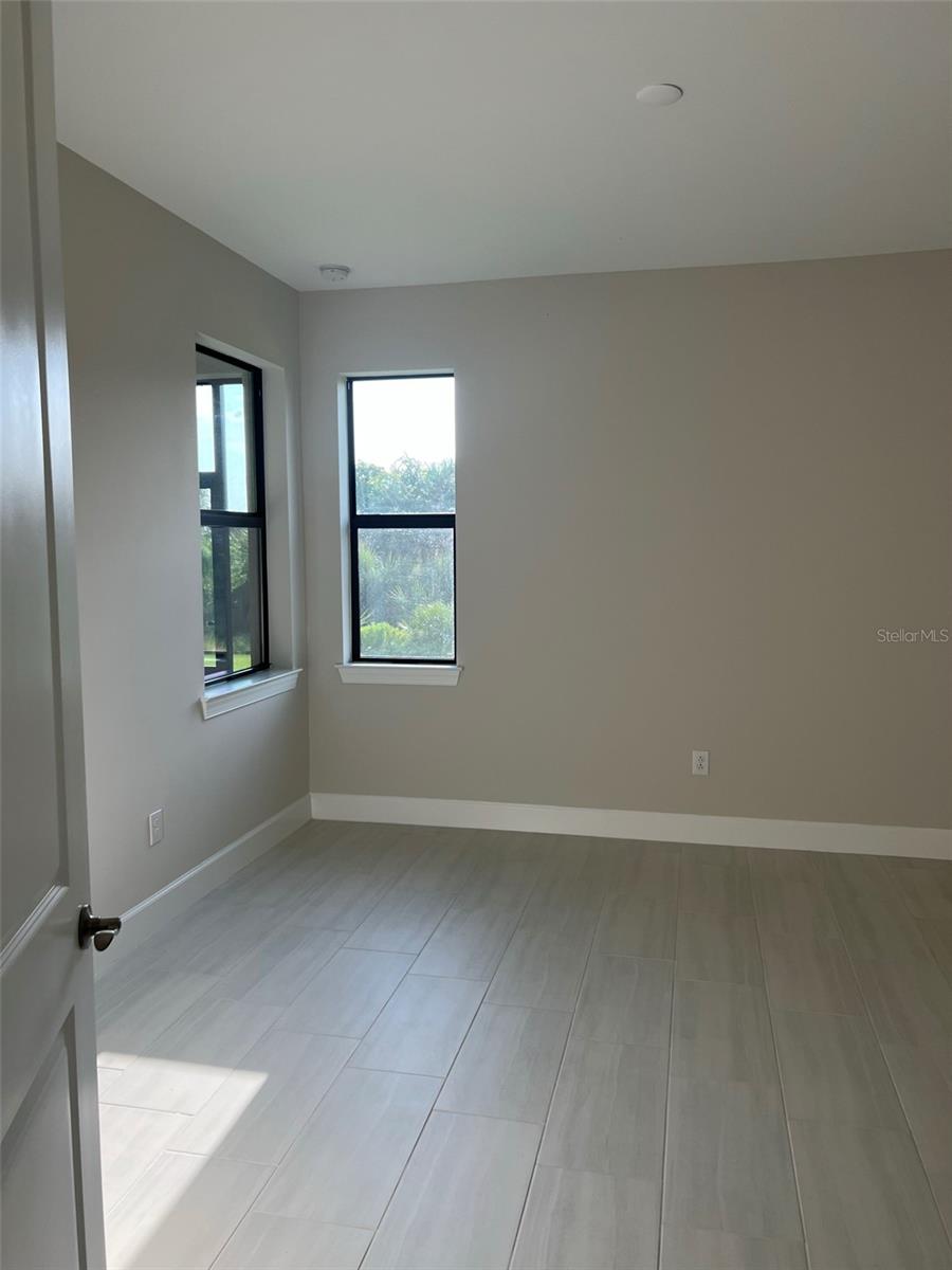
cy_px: 635
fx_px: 953
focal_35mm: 26
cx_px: 476
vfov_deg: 67.3
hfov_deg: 53.1
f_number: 1.5
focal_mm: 5.7
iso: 50
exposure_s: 1/441
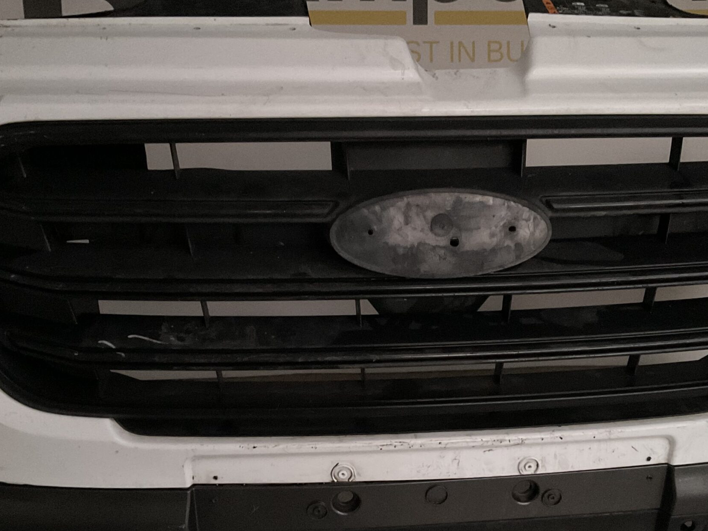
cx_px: 383
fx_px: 920
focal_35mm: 45
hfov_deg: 42.0
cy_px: 374
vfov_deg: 31.8
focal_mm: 3
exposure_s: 1/17
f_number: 1.8
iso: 500
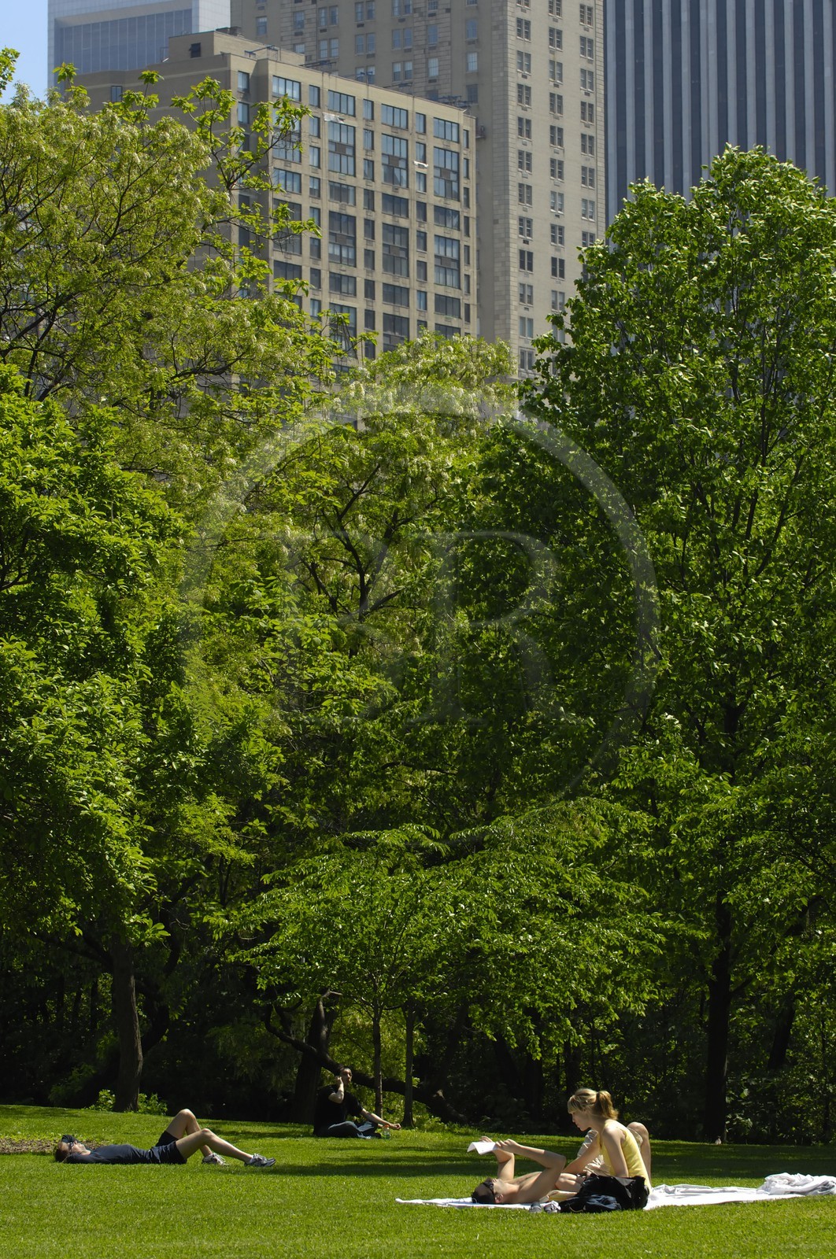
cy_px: 630
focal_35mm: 142
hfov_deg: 9.6
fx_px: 4978
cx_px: 418
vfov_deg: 14.4
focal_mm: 95
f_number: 6.3
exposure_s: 1/250
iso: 100
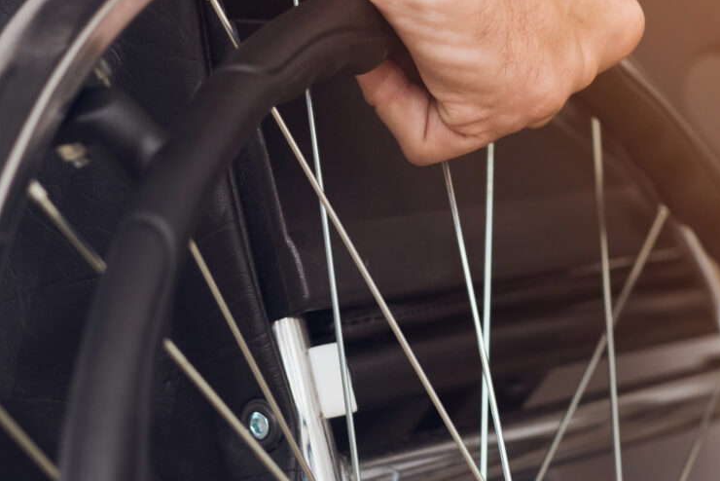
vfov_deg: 7.9
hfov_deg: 11.8
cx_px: 575
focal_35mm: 173
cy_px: 20
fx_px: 3461
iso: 320
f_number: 2.8
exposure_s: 1/125
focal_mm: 50
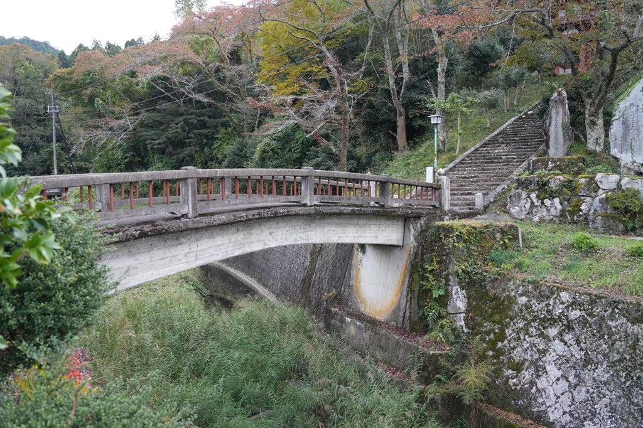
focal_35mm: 30
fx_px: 536
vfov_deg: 43.6
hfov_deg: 61.9
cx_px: 322
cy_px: 214
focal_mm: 30
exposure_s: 1/160
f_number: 4
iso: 500
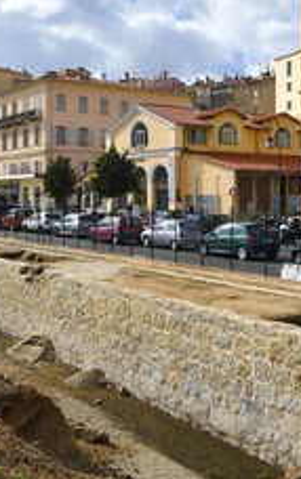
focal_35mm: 45
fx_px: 589
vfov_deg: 44.2
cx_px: 177
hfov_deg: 28.6
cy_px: 206
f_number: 13
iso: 200
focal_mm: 24
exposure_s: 1/250
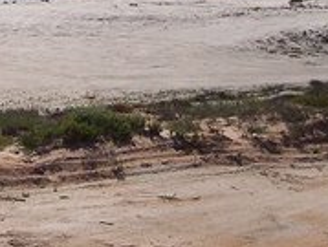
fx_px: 978
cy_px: -21
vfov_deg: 14.1
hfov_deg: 18.3
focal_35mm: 103
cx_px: -43
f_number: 5.6
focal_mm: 5.6
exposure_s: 1/1000
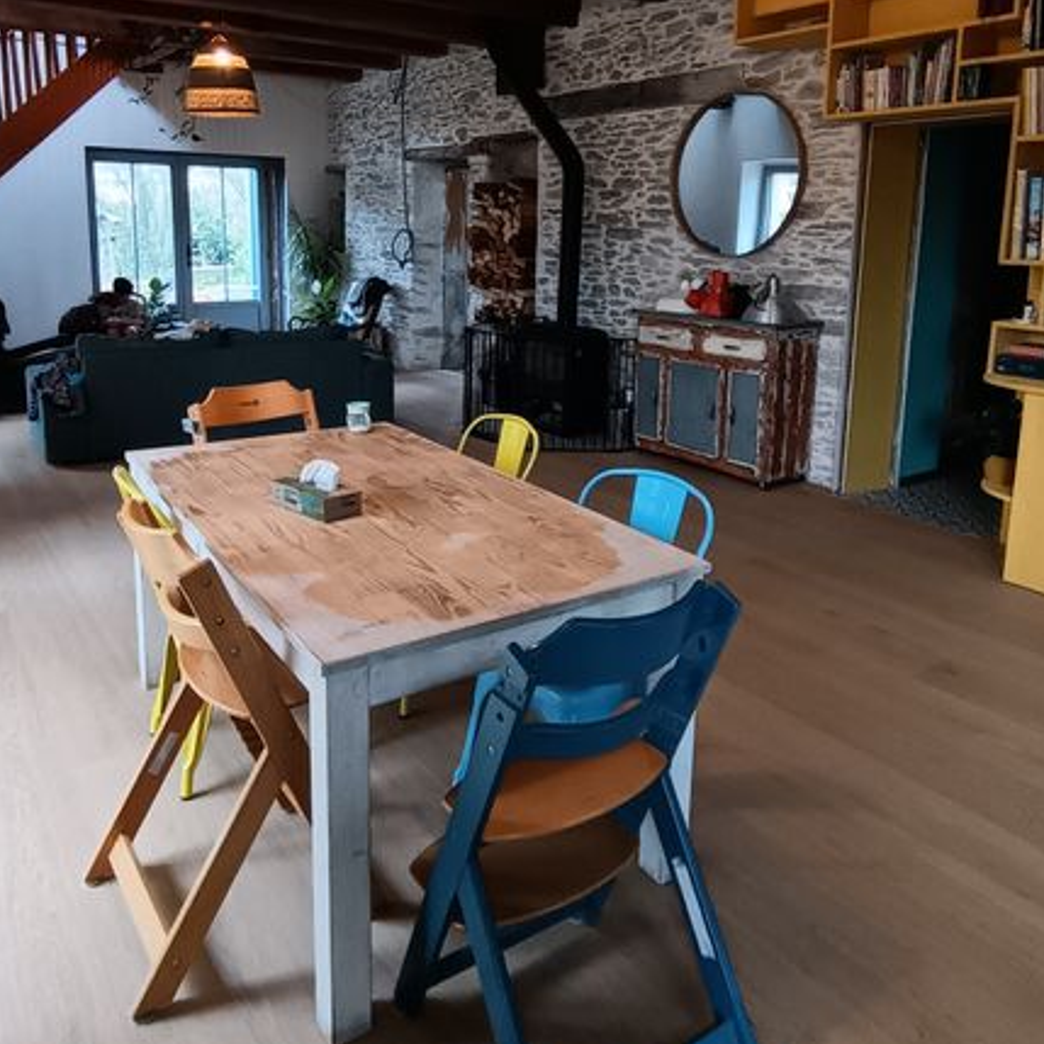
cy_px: 380
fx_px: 955
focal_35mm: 28
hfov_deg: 57.2
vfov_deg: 56.5
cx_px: 475
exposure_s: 1/50
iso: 597
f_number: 2.2
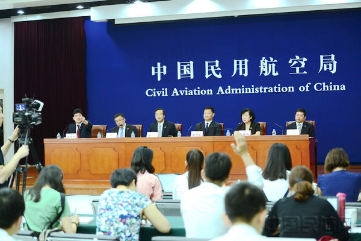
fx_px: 702
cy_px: 120
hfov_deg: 28.8
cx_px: 180
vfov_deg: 19.5
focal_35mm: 70
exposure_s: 1/80
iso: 800
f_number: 2.8
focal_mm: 70
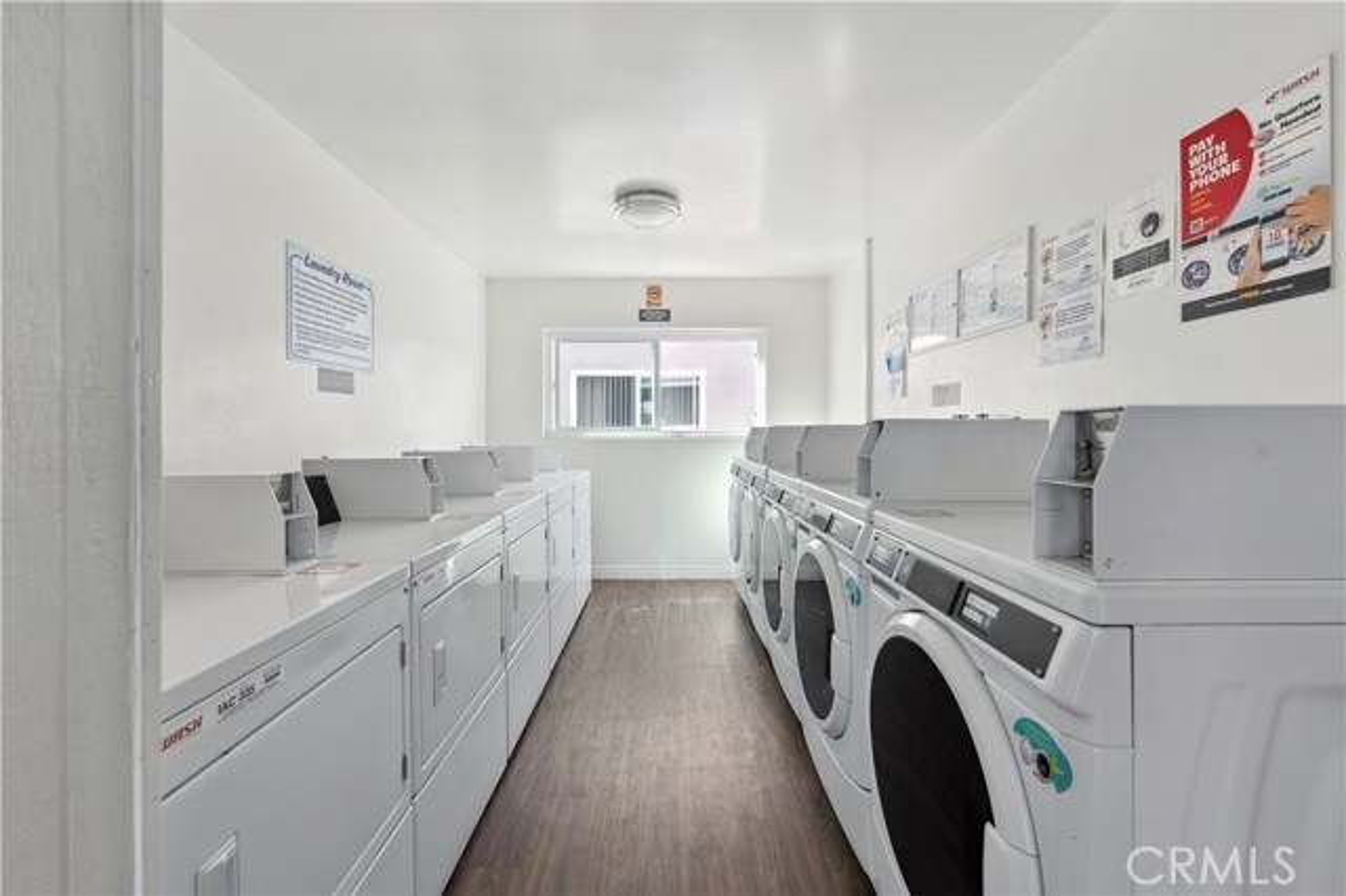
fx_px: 523
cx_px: 673
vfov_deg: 81.1
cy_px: 448
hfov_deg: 104.3
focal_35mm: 14
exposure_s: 1/50
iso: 100
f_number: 9
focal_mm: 14
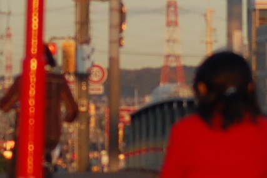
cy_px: 89
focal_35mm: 57
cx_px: 134
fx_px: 423
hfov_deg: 35.0
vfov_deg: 23.8
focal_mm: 38
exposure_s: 1/640
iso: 200
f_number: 3.5
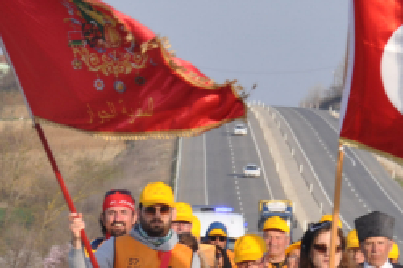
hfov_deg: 5.1
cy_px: 237
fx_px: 4557
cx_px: 382
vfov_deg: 3.4
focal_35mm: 408
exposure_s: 1/320
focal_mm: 85
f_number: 9
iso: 200
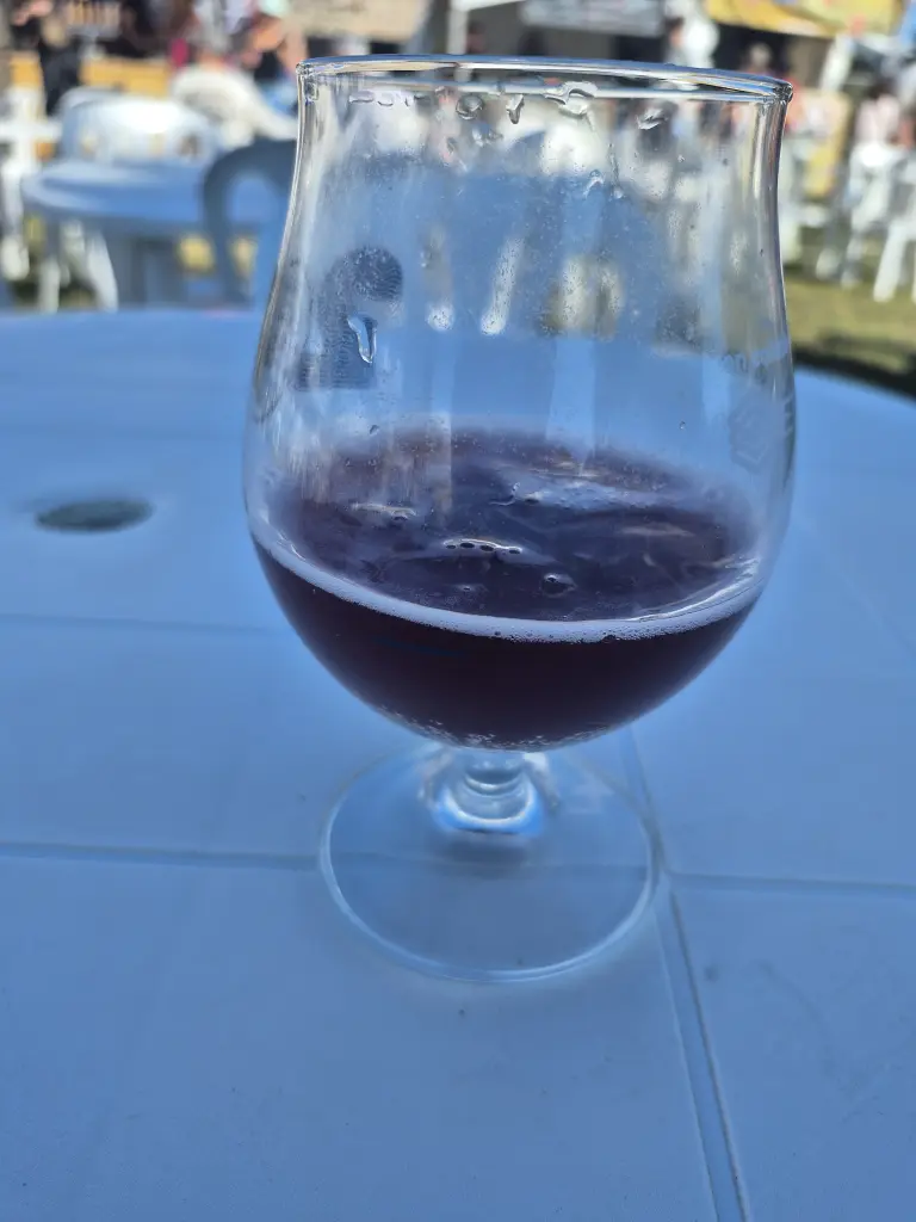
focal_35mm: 23
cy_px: 611
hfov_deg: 58.9
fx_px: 811
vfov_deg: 73.9
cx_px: 458
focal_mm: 5.4
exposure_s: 1/890
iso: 25
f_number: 1.8
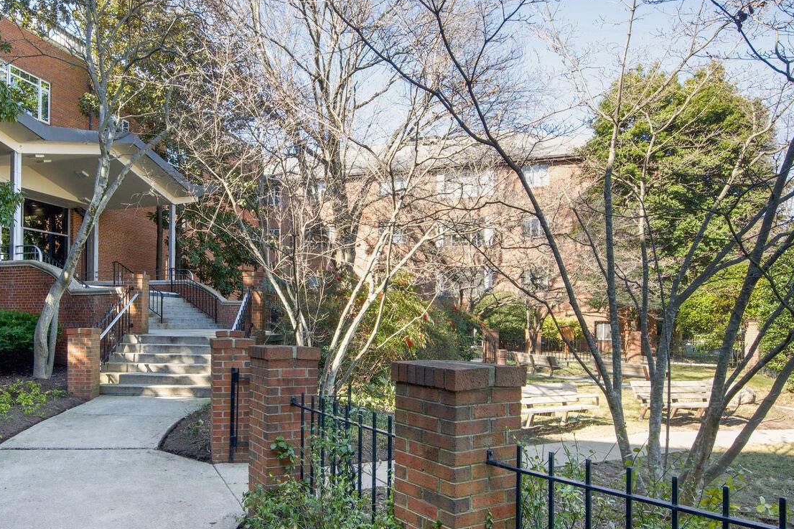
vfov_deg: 51.3
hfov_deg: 70.3
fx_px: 551
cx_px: 294
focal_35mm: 25
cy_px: 266
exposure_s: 1/50
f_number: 9
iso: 200
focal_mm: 16
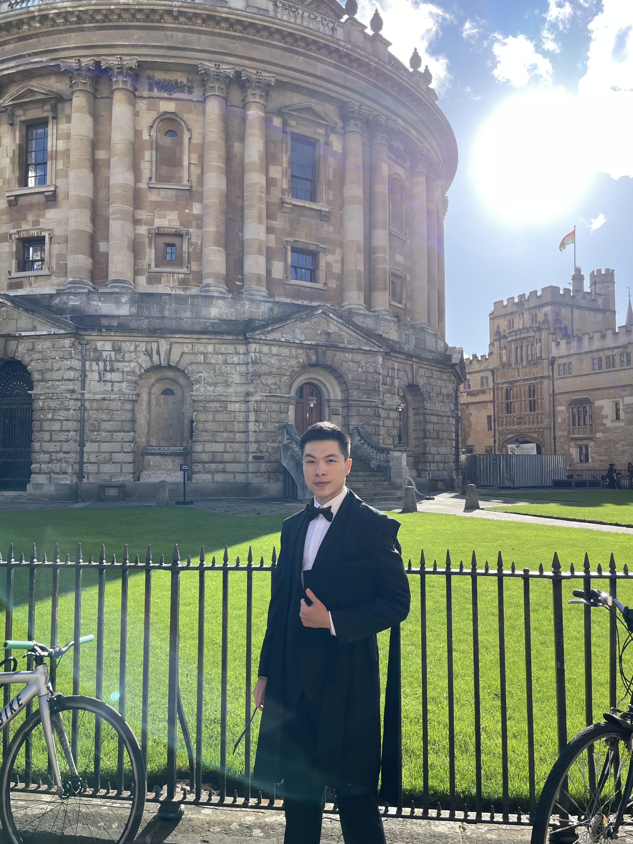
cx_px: 316
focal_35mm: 26
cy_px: 422
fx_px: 634
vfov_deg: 67.3
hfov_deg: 53.1
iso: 32
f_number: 1.6
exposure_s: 1/1642
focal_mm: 4.2
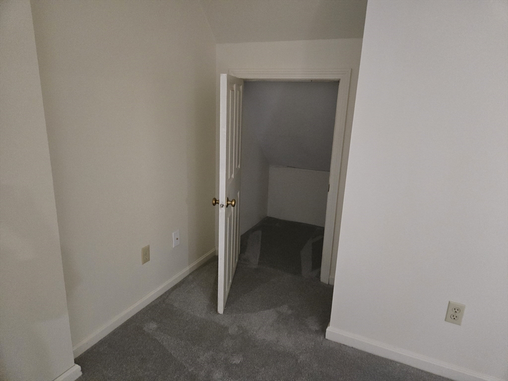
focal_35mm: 23
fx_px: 338
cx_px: 254
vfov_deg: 58.9
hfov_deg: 73.9
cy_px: 190
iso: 1250
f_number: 1.8
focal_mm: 5.4
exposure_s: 1/60
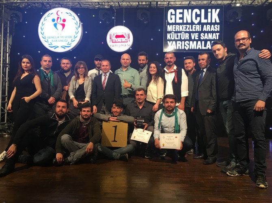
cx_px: 136
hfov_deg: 61.7
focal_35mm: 29
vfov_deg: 48.2
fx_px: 228
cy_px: 102
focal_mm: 4.15
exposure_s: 1/33
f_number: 2.2
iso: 64
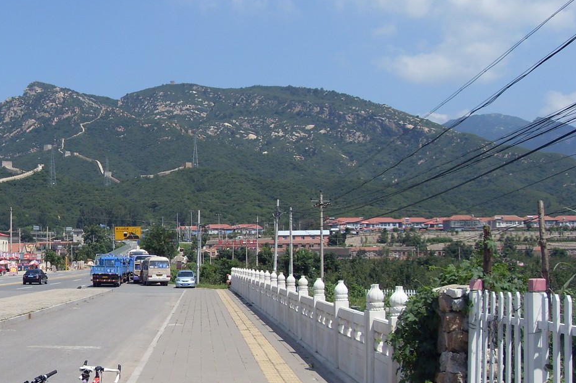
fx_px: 800
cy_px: 252
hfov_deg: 39.1
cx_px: 184
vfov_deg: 26.8
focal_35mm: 50
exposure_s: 1/350
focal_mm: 6.3
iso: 80
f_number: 7
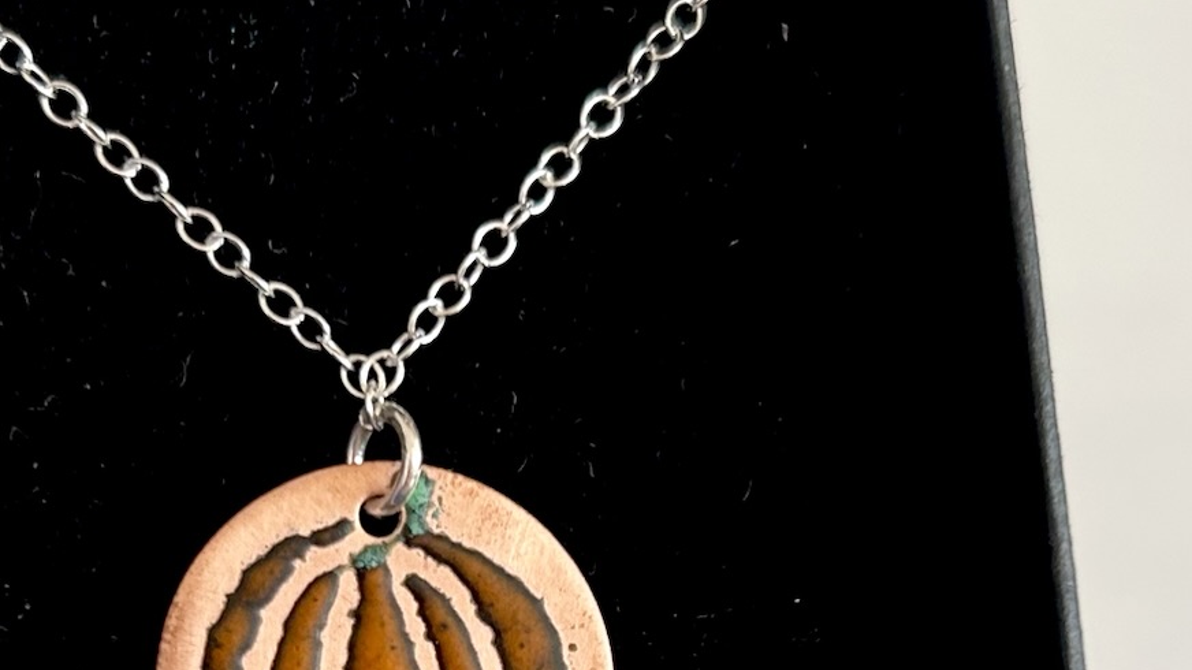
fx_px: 2054
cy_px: 697
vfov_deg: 18.0
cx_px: 380
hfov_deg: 32.1
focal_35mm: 65
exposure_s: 1/121
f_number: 1.5
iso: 50
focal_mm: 5.7
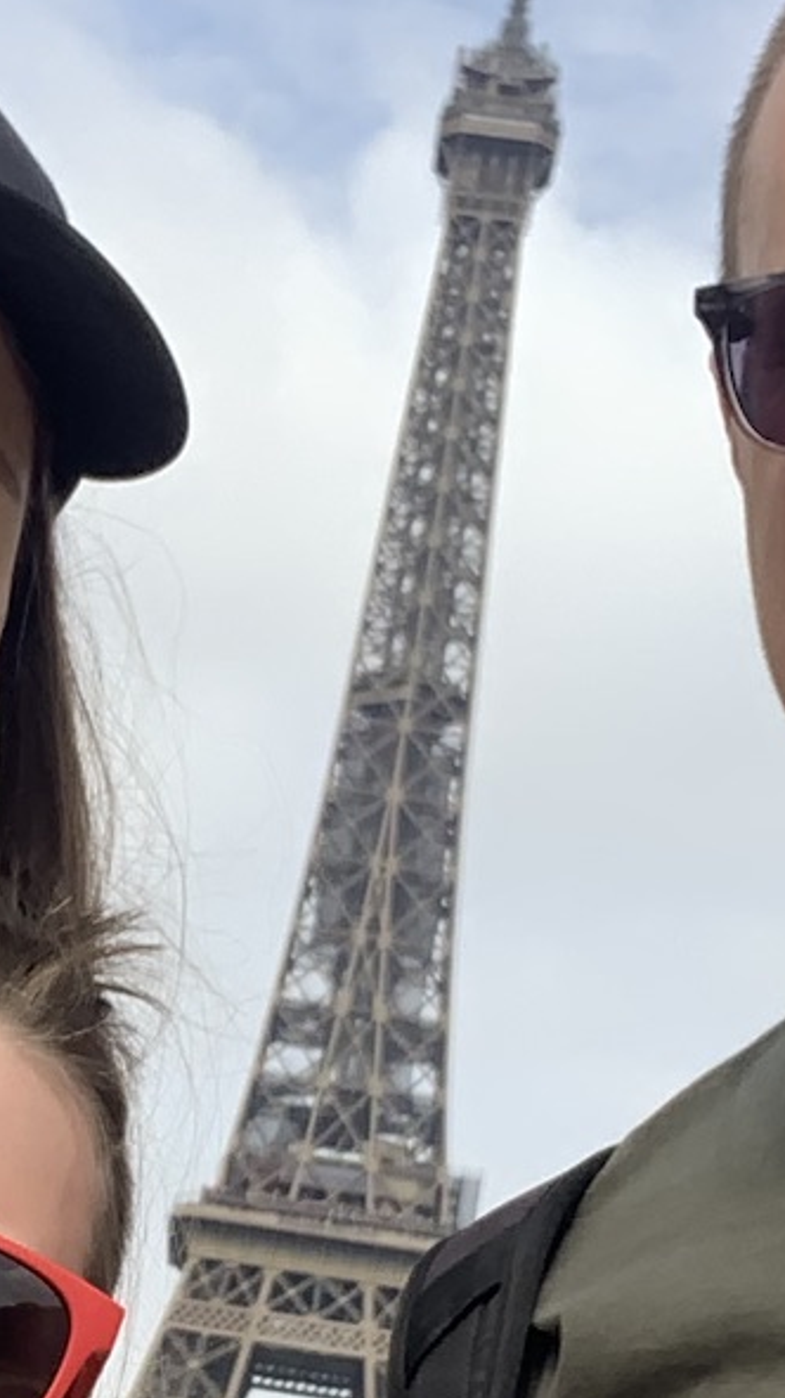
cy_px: 1235
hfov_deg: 10.2
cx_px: -45
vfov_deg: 17.9
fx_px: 4371
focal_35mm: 118
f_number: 2.2
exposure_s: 1/831
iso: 16
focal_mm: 2.87
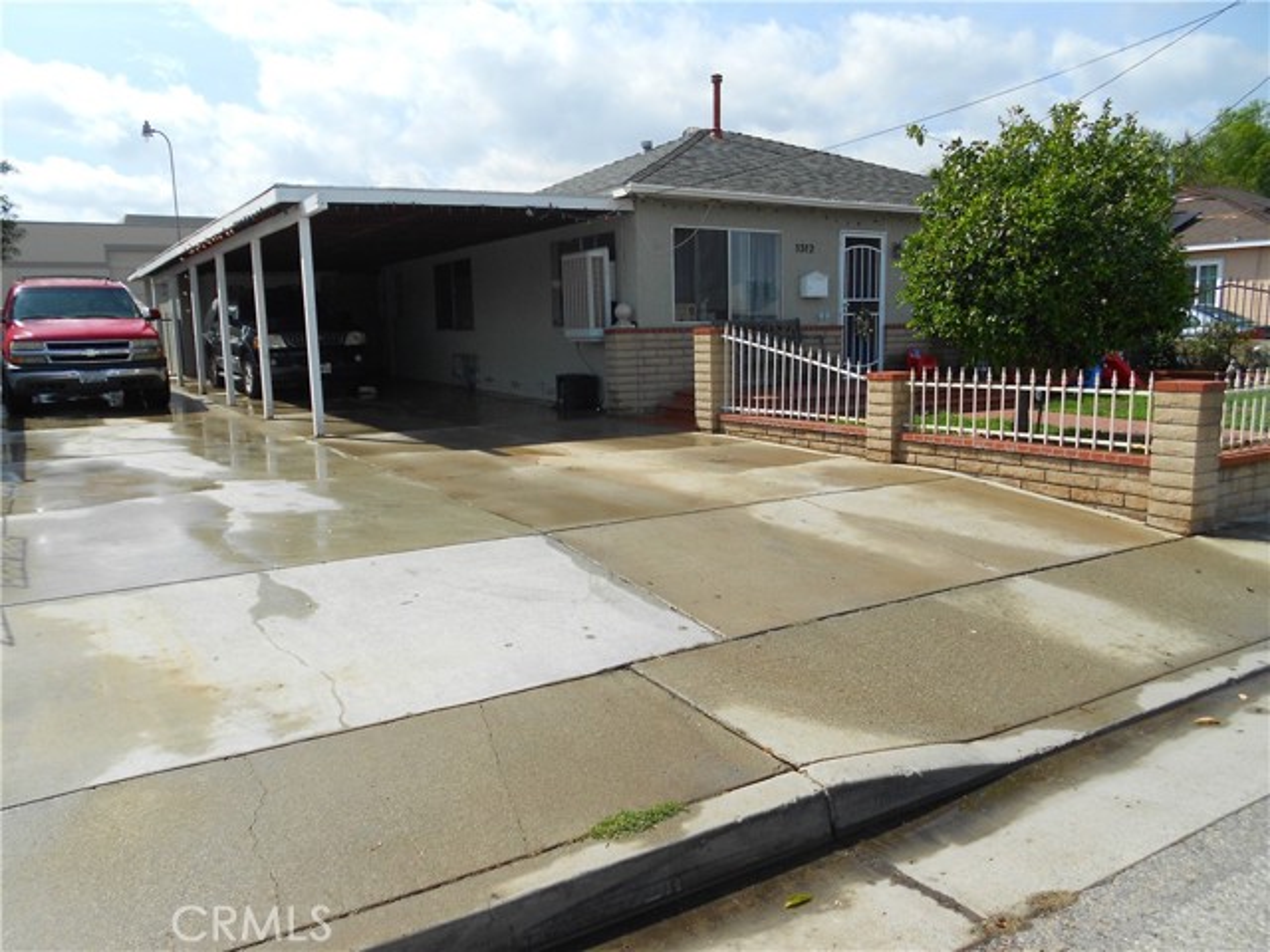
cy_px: 476
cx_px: 635
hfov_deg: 67.3
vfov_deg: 53.1
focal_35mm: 26
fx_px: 954
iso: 80
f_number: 3.2
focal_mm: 4.6
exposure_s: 1/1000
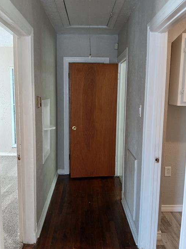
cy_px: 126
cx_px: 88
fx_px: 215
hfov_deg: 46.7
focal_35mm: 30
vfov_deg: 60.0
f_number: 1.8
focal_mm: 3.98
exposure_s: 1/60
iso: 320
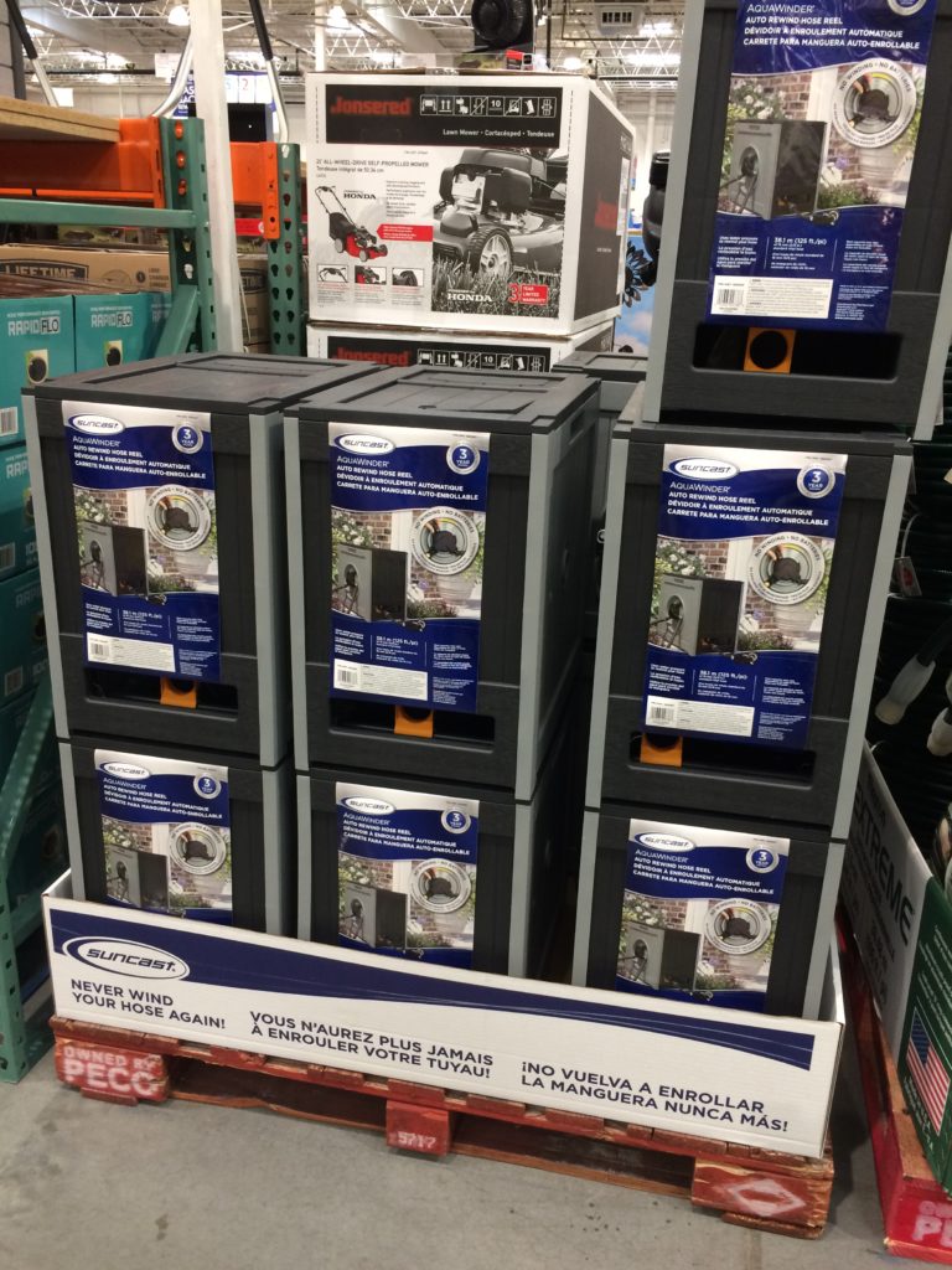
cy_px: 635
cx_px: 476
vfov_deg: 61.7
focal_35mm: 29
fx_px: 1063
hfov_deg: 48.2
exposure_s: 1/30
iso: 100
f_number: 2.2
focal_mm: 4.15
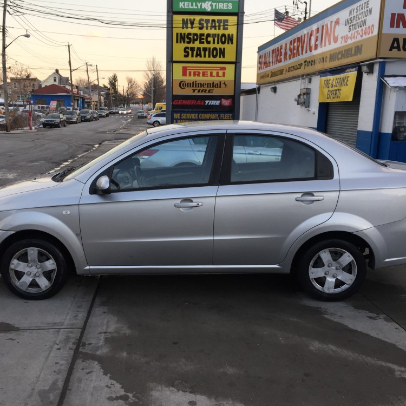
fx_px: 464
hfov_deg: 47.1
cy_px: 205
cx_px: 179
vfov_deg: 47.2
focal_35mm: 35
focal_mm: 4.15
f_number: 2.2
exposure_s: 1/153
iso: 32
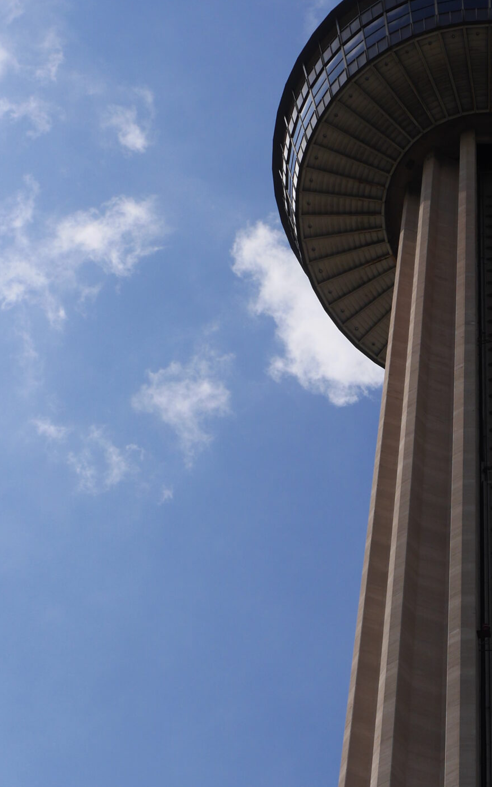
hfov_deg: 13.3
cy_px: 596
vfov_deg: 21.2
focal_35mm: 97
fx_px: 2082
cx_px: 489
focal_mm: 25
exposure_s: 1/1600
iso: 200
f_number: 6.3
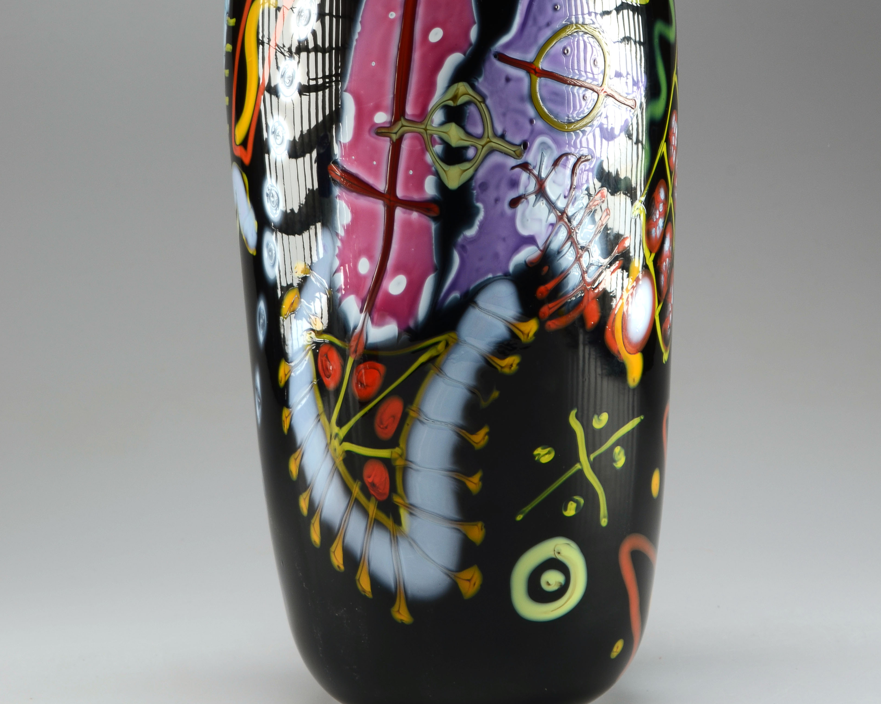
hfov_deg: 16.3
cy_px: 187
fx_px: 3069
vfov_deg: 13.1
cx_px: 442
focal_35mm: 118
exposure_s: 1/80
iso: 100
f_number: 14
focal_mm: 55
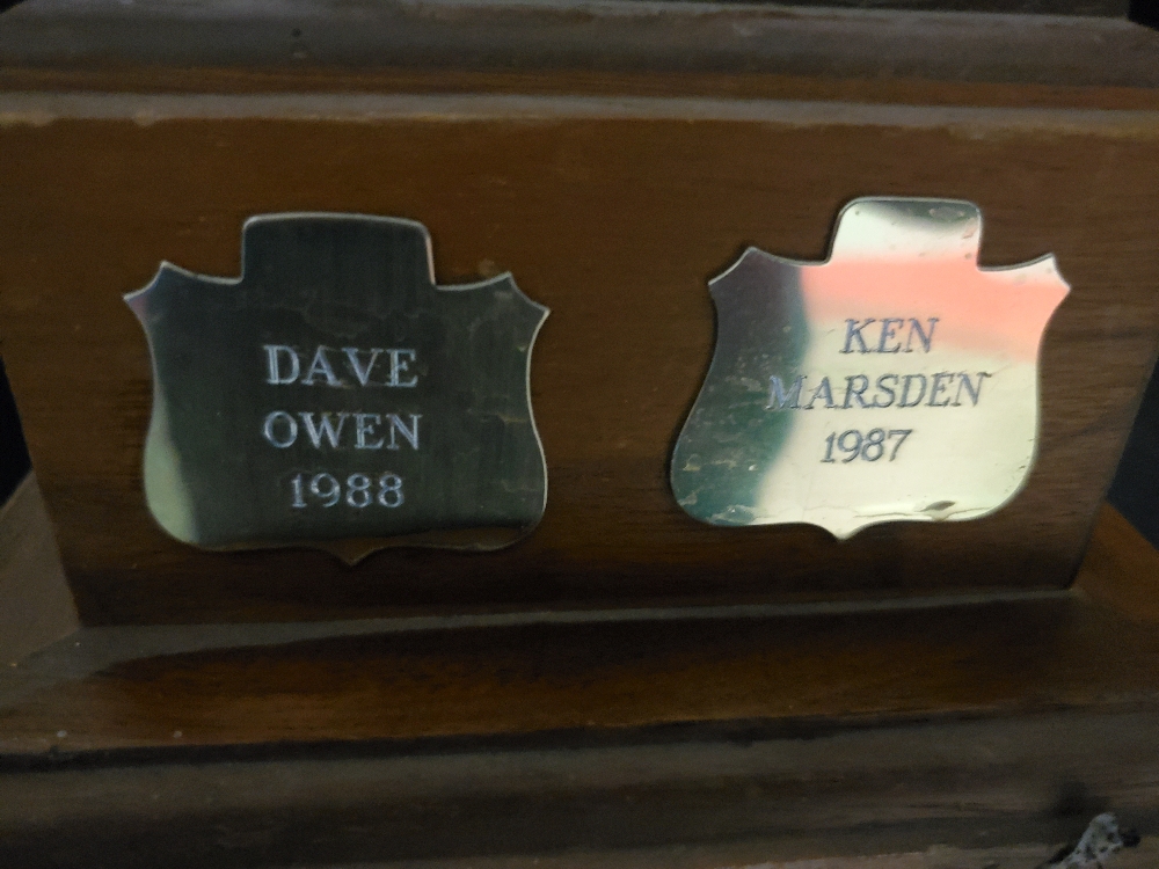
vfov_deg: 53.1
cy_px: 434
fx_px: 871
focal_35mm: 26
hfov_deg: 67.3
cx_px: 580
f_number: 1.5
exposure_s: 1/10
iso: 1250
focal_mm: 4.3
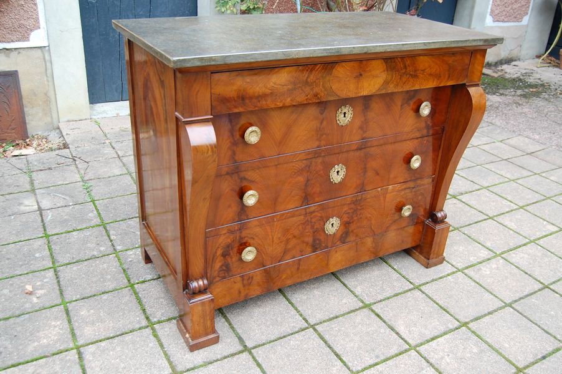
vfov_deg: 39.9
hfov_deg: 57.3
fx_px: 515
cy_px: 187
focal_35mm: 33
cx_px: 281
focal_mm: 22
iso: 400
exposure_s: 1/125
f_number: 5.6
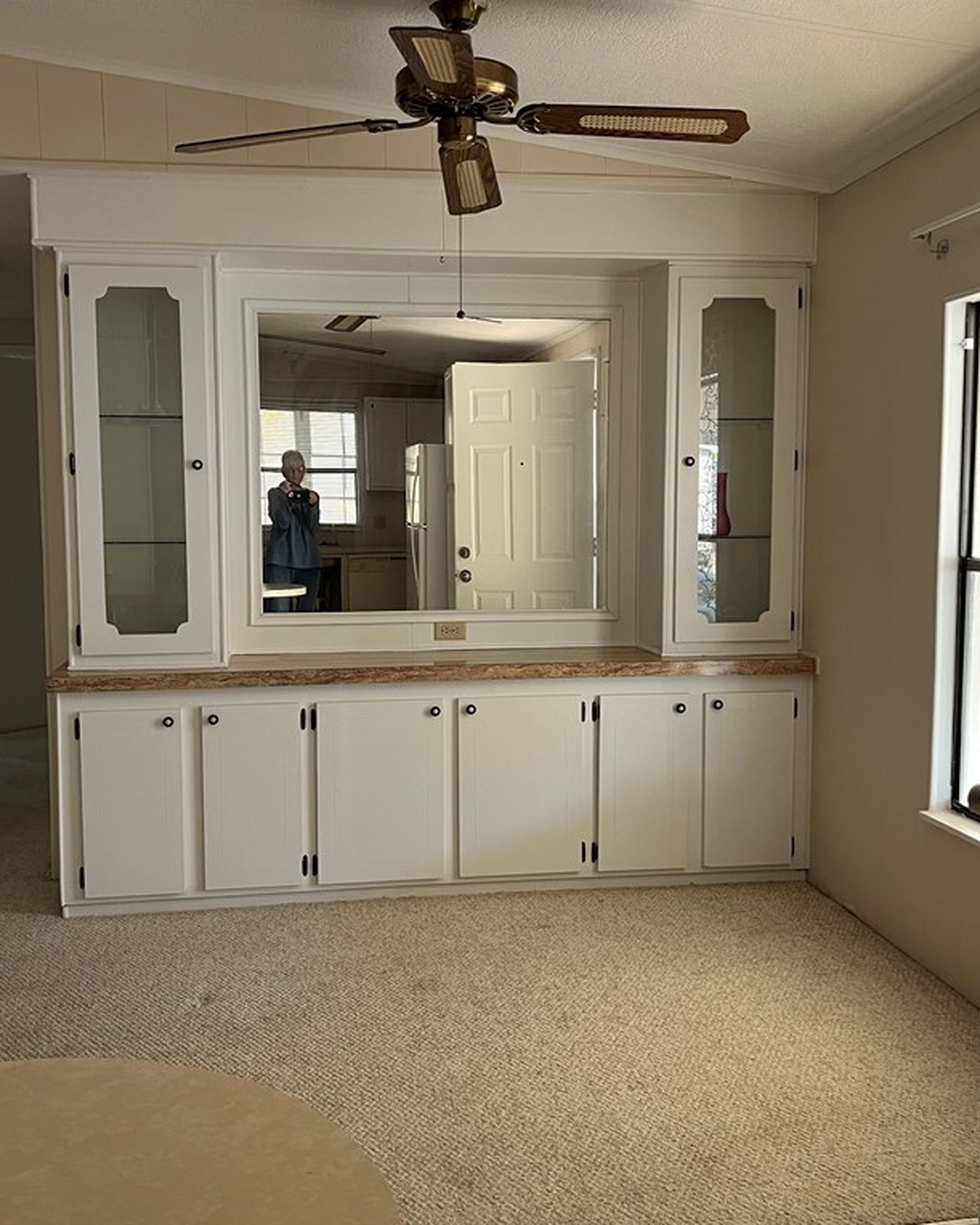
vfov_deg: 52.9
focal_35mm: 34
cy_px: 612
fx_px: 1233
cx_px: 456
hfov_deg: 43.3
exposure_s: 1/62
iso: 125
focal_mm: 5.1
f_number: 1.6
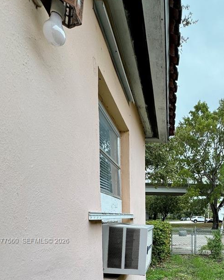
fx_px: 224
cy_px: 241
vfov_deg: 57.0
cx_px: 191
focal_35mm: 27
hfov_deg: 48.9
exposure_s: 1/401
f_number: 2.2
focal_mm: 2.22
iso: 40
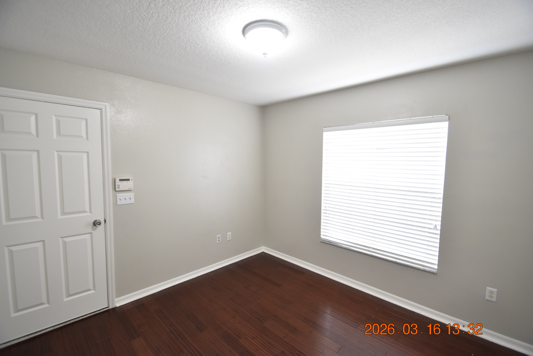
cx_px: 266
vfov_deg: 77.3
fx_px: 222
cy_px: 178
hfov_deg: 100.4
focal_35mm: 15
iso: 800
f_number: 3.5
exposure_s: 1/30
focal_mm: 10
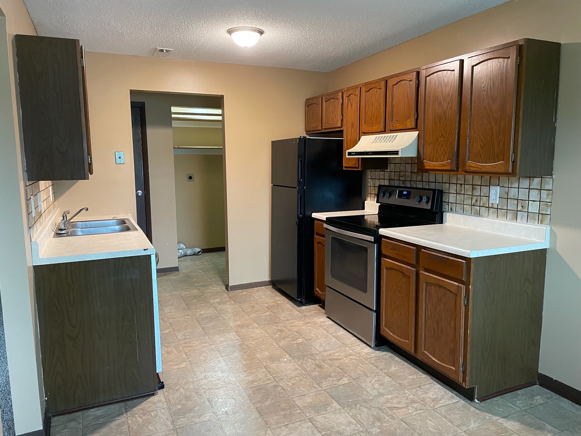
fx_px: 436
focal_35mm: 26
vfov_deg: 53.1
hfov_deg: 67.3
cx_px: 290
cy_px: 218
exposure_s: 1/60
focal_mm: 4.2
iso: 500
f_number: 1.6
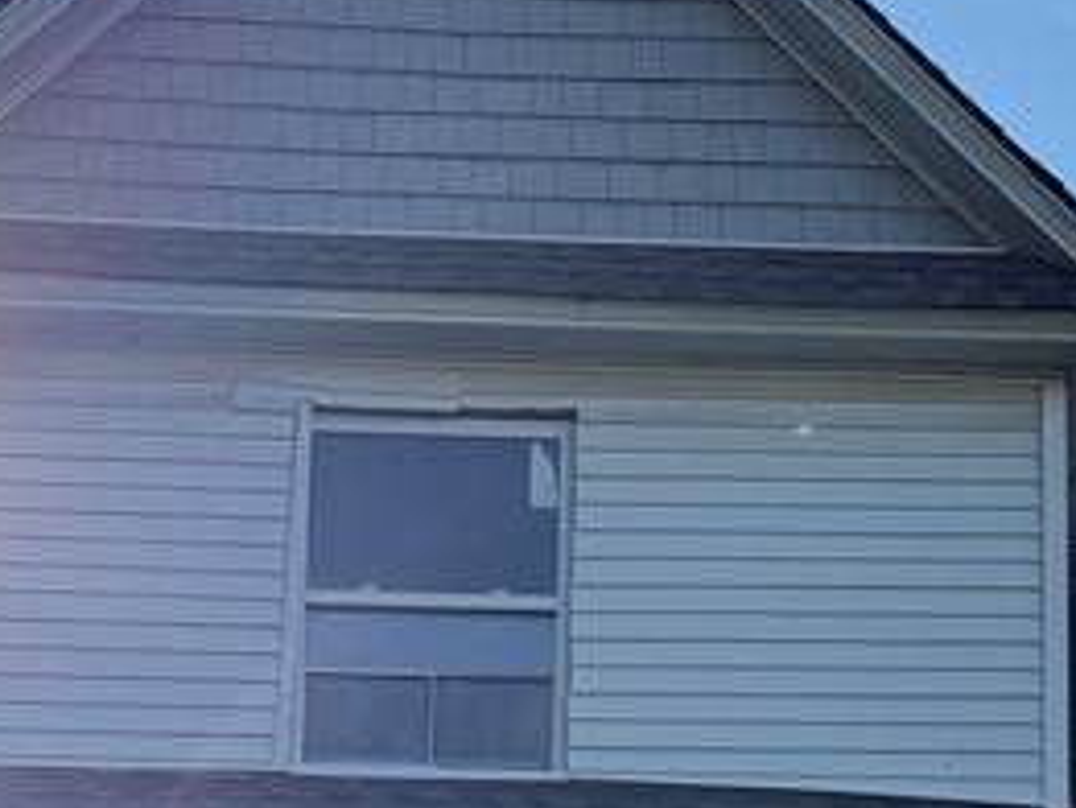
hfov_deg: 20.9
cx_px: 569
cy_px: 1059
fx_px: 2923
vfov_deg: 15.0
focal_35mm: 94
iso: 125
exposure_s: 1/6173
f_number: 1.78
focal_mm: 6.76
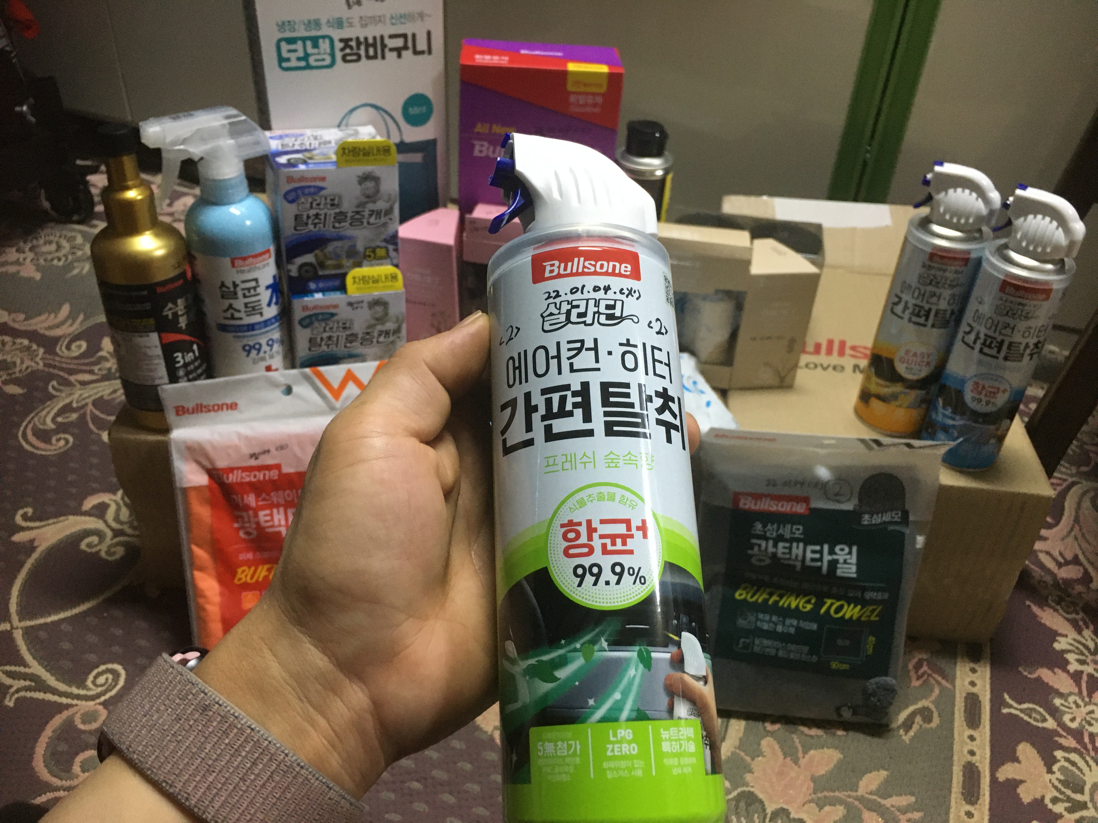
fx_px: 920
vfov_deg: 48.2
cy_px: 412
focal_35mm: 29
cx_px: 549
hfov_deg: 61.7
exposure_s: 1/30
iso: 200
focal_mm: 4.15
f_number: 2.2
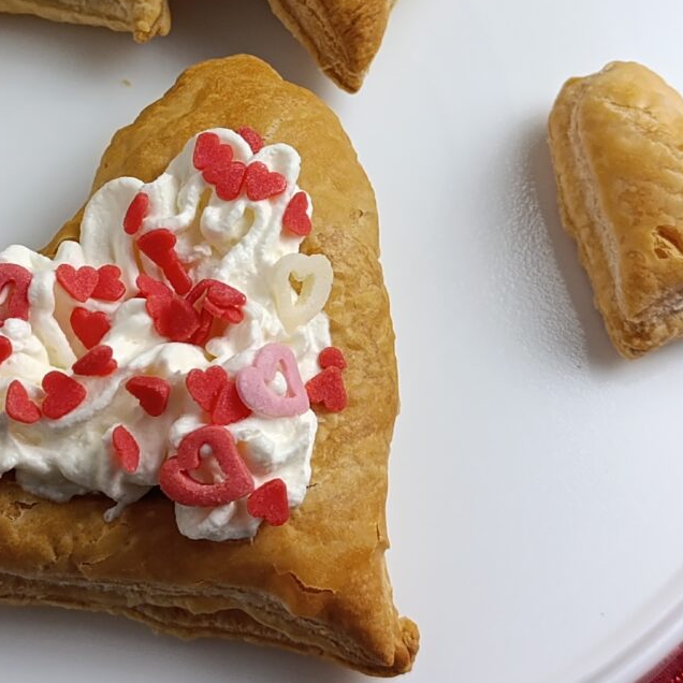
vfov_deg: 20.9
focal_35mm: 82
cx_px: 178
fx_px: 1830
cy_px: 144
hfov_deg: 21.0
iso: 200
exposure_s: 1/100
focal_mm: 6.14
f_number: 1.6
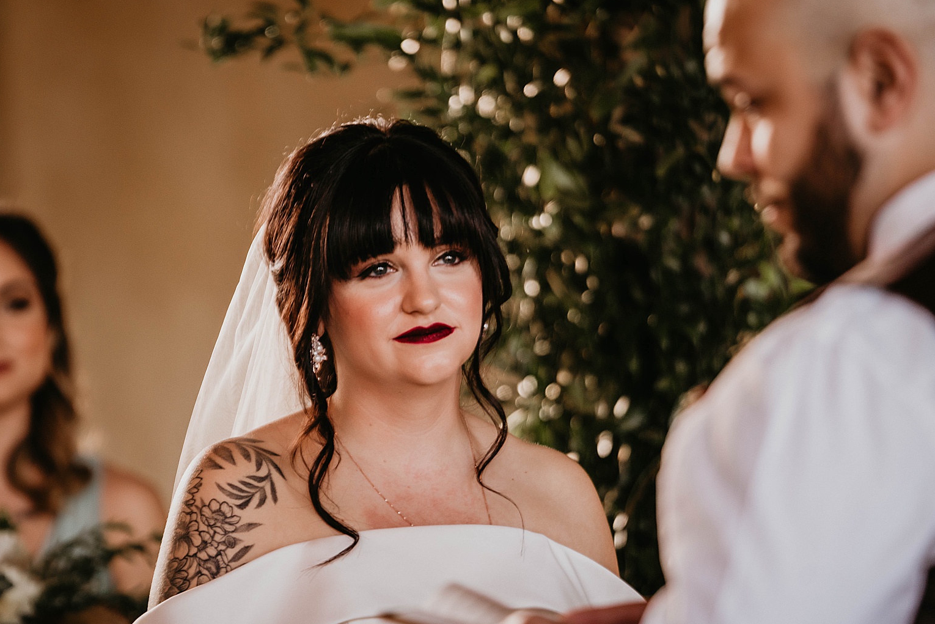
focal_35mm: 207
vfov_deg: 6.6
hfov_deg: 9.9
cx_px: 453
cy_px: 318
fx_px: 5377
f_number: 3.2
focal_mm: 198
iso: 1000
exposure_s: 1/100
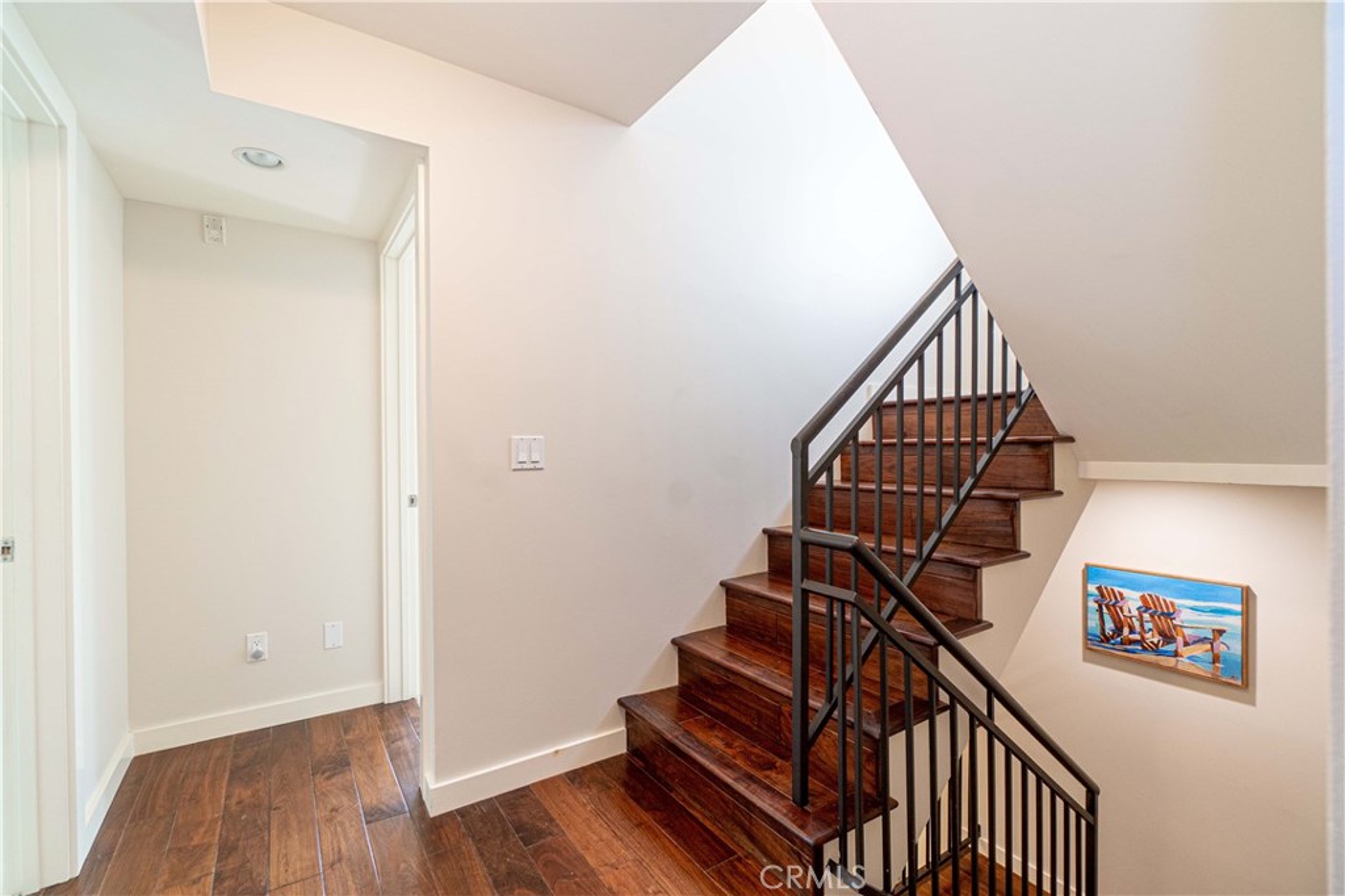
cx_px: 672
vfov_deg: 77.3
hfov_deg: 100.4
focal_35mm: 15
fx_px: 560
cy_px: 448
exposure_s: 1/6
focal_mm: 10
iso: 320
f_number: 7.1
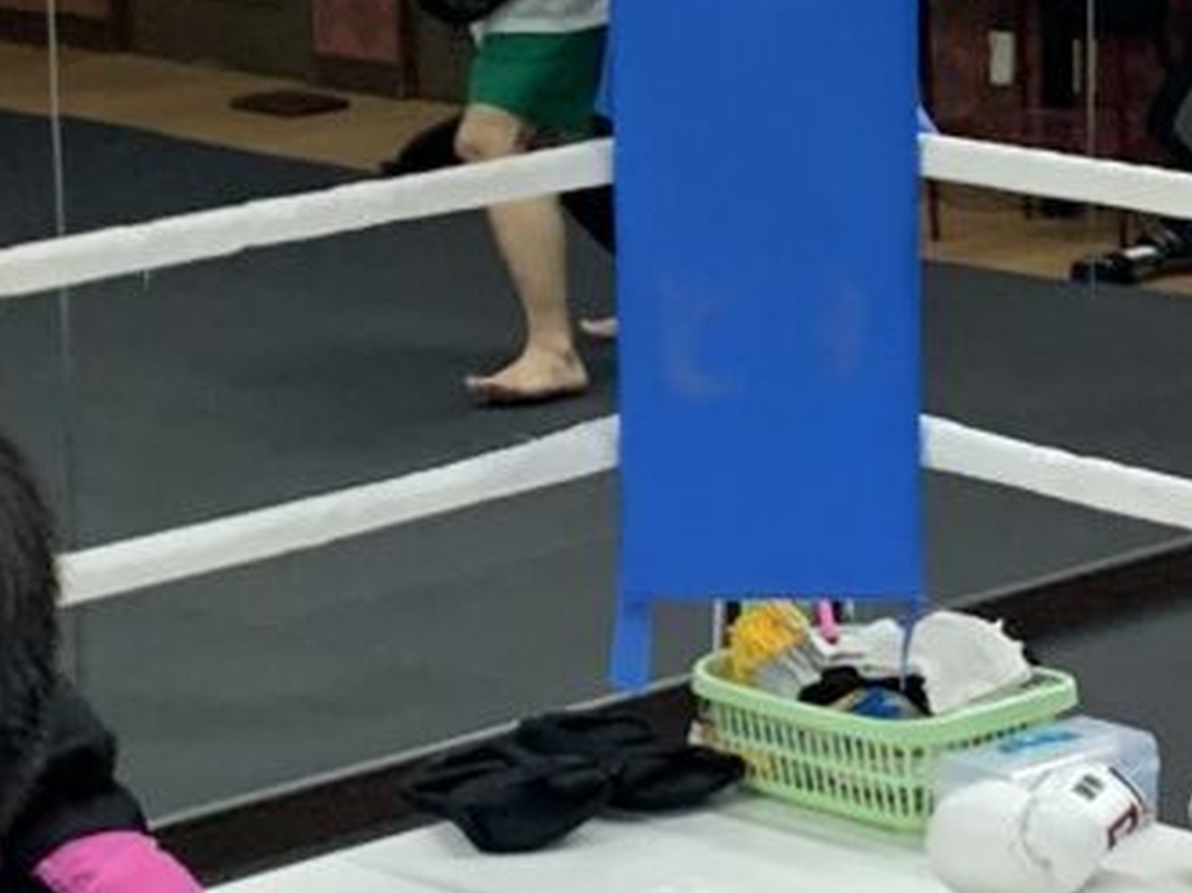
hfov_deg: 12.3
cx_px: 796
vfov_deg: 9.2
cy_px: 184
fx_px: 5542
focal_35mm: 161
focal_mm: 4.25
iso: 125
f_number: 1.8
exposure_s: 1/60
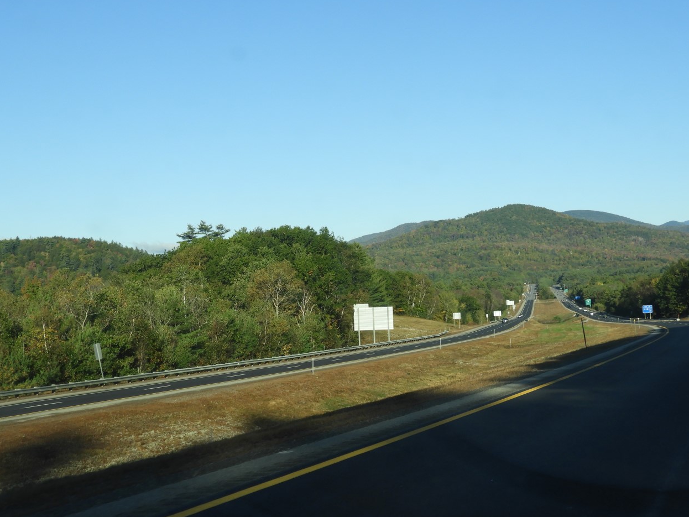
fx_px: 1035
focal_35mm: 52
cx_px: 368
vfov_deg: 28.0
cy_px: 247
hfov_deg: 36.8
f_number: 4
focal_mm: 8.1
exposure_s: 1/640
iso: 100
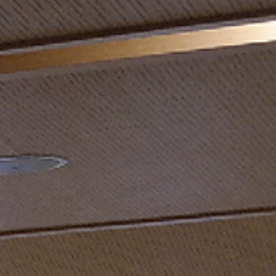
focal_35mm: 278
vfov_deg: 5.7
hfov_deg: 5.6
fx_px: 2508
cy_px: 952
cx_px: -774
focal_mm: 20
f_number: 3.5
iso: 400
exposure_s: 1/40
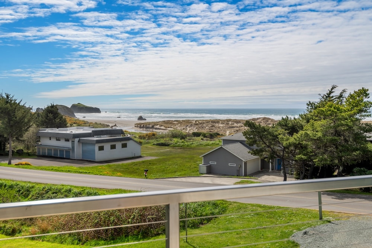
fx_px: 362
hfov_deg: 54.4
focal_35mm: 35
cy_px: 124
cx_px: 186
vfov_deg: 37.9
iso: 100
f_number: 8
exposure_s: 1/400
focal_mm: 35
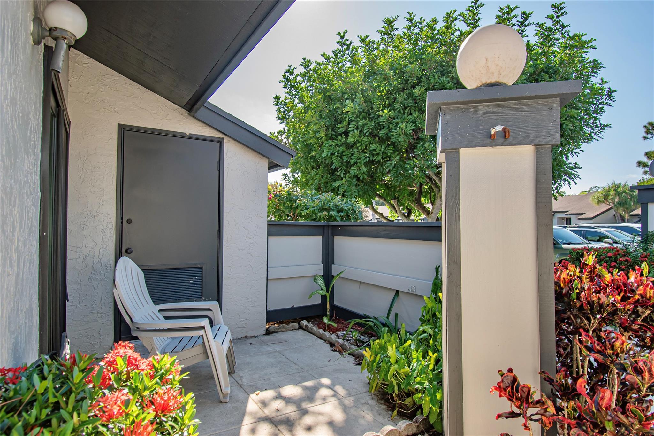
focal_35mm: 20
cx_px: 327
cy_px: 218
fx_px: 354
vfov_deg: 63.2
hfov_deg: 85.4
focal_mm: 13
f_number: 8
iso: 280
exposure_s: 1/250
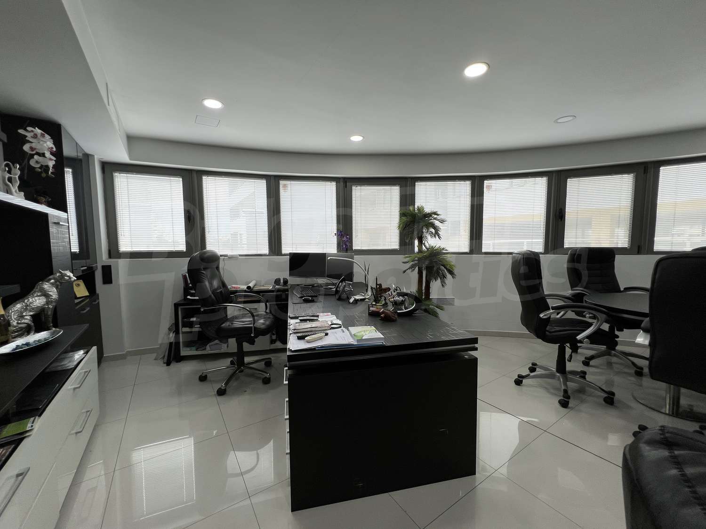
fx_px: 265
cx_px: 353
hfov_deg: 106.2
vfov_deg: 89.9
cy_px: 264
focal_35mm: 13
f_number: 1.8
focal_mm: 1.57
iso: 32
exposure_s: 1/100
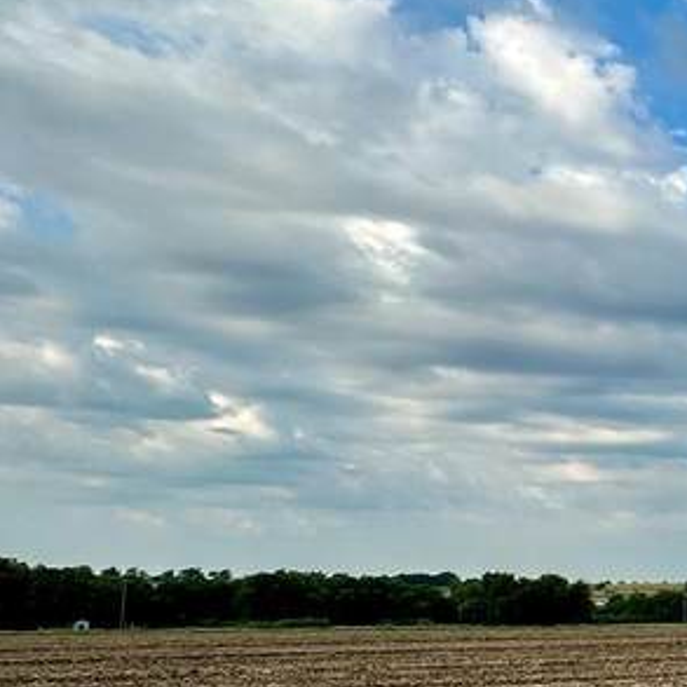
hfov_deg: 25.5
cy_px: 434
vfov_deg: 31.5
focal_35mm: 54
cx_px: 973
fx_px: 1212
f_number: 2.2
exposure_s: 1/1453
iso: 50
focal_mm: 2.22
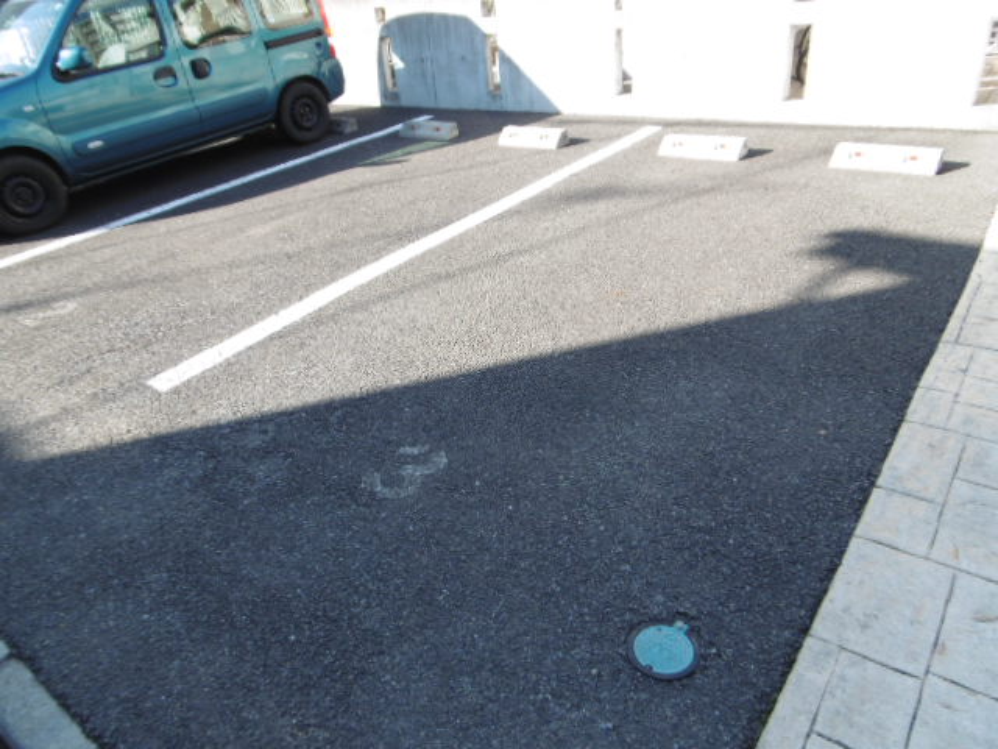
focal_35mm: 24
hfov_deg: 71.6
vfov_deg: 56.8
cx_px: 499
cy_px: 374
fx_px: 692
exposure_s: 1/250
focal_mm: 4.3
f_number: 3.1
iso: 100
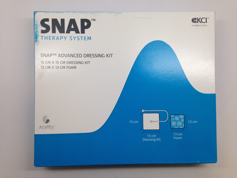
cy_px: 89
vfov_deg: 42.9
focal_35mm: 33
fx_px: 226
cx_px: 118
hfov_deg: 55.4
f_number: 2.4
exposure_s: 1/60
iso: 50
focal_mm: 4.12
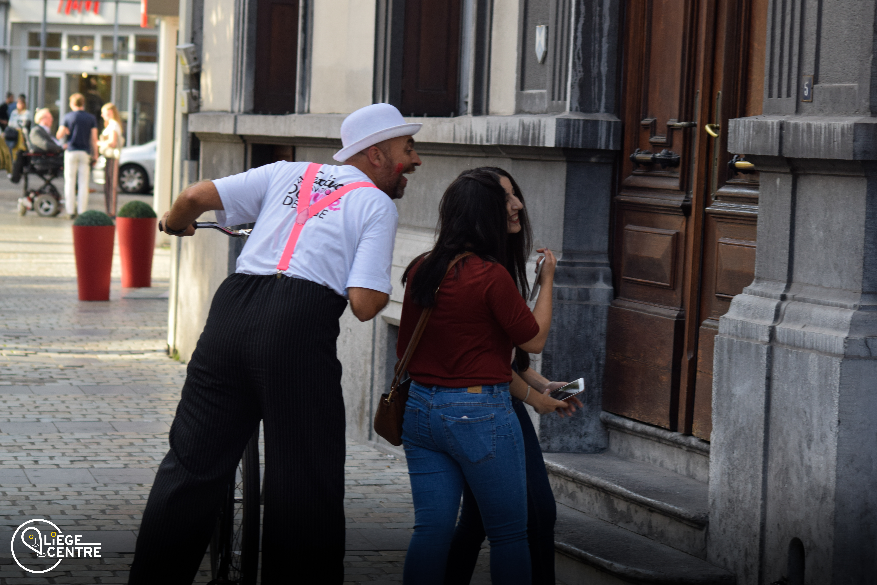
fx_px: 2996
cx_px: 438
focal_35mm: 123
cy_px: 292
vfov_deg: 11.1
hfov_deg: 16.7
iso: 400
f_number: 5
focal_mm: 82
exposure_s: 1/250
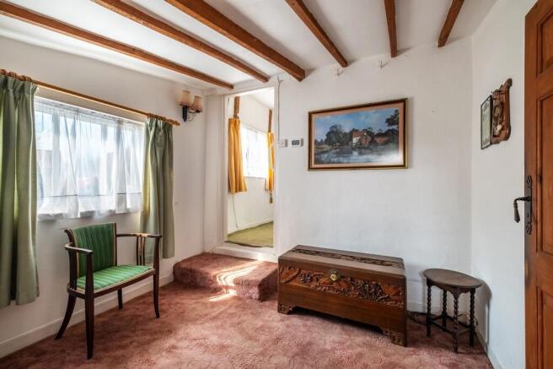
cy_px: 184
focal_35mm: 15
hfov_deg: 100.4
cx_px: 276
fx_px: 230
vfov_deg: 77.3
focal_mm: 10
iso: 160
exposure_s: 1/125
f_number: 8
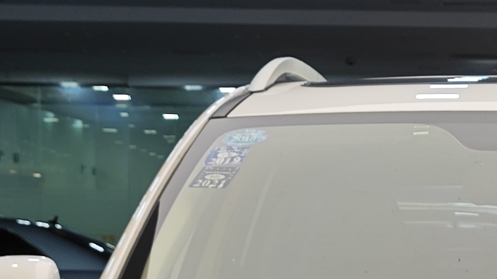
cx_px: 519
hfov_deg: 12.8
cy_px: 497
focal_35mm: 166
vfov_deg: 7.1
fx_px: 2187
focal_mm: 8.7
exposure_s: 1/100
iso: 64
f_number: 1.9
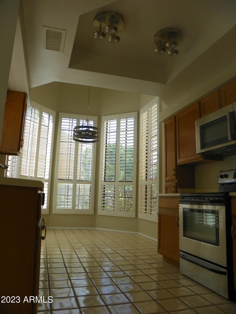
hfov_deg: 53.1
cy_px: 157
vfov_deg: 67.3
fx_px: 236
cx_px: 118
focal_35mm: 26
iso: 64
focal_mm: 4.6
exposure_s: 1/160
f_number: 3.5
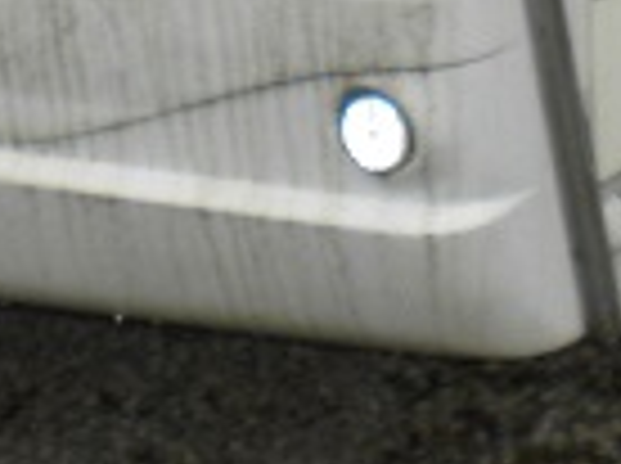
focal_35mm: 203
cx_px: 360
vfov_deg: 6.8
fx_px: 3635
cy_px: -748
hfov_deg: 9.8
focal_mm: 6.3
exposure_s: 1/242
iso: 113
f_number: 4.6
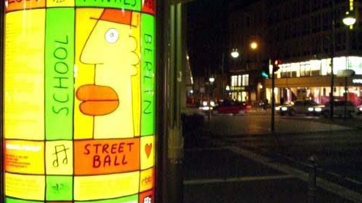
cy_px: 108
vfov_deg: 28.3
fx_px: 403
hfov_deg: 48.4
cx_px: 181
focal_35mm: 42
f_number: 2.7
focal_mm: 6.2
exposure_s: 1/30
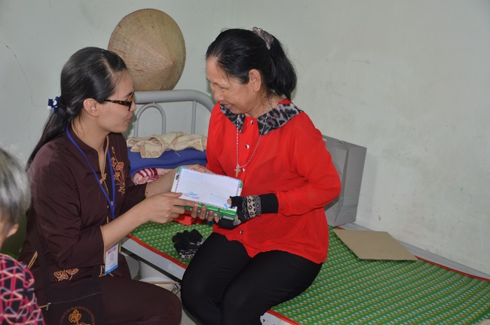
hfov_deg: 37.9
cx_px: 245
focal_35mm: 52
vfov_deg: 25.7
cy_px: 162
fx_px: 713
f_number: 4.5
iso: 640
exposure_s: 1/60
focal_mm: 35
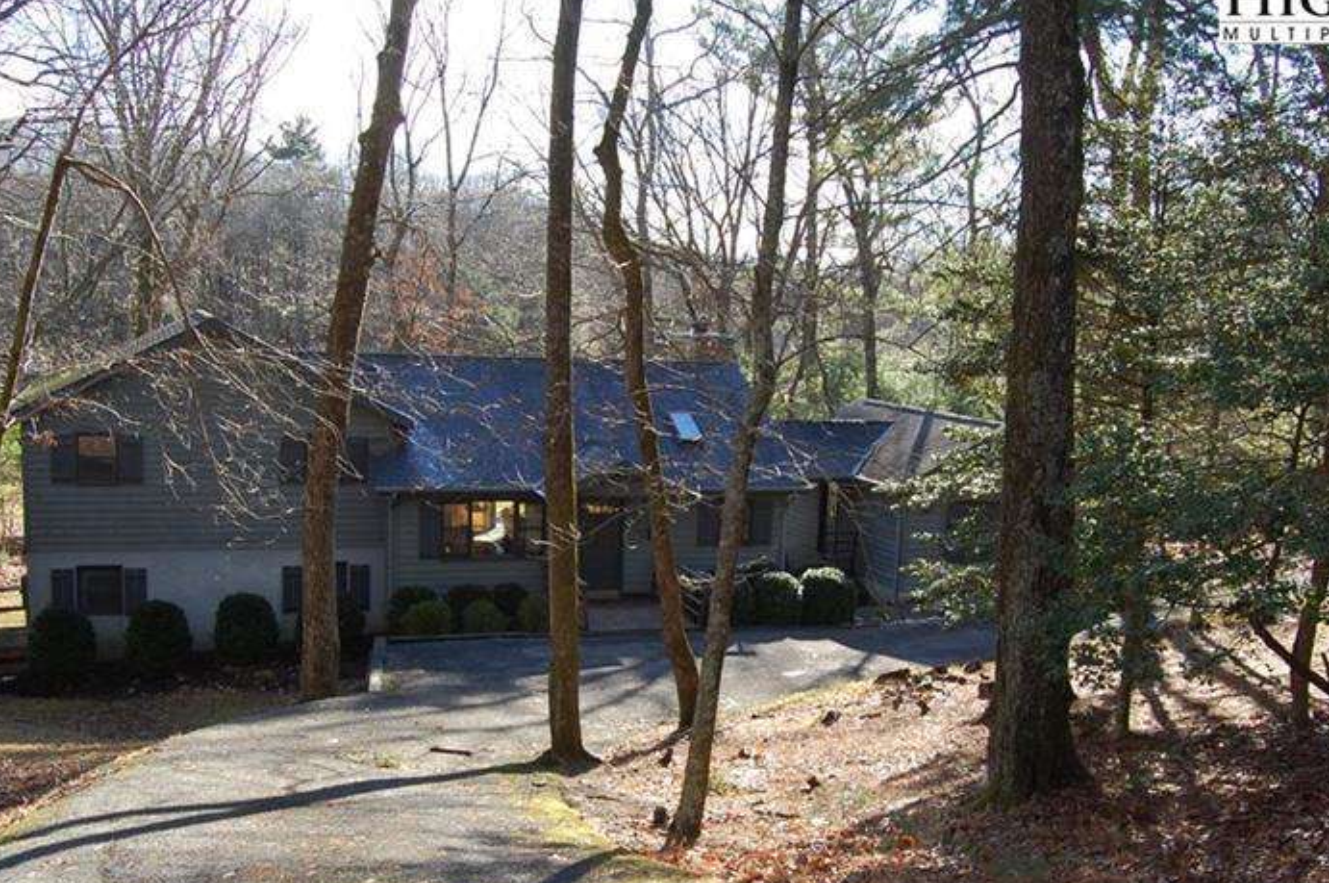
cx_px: 725
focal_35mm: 40
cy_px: 575
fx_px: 1475
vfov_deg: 33.1
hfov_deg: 48.4
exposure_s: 1/125
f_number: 5.6
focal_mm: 18
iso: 200
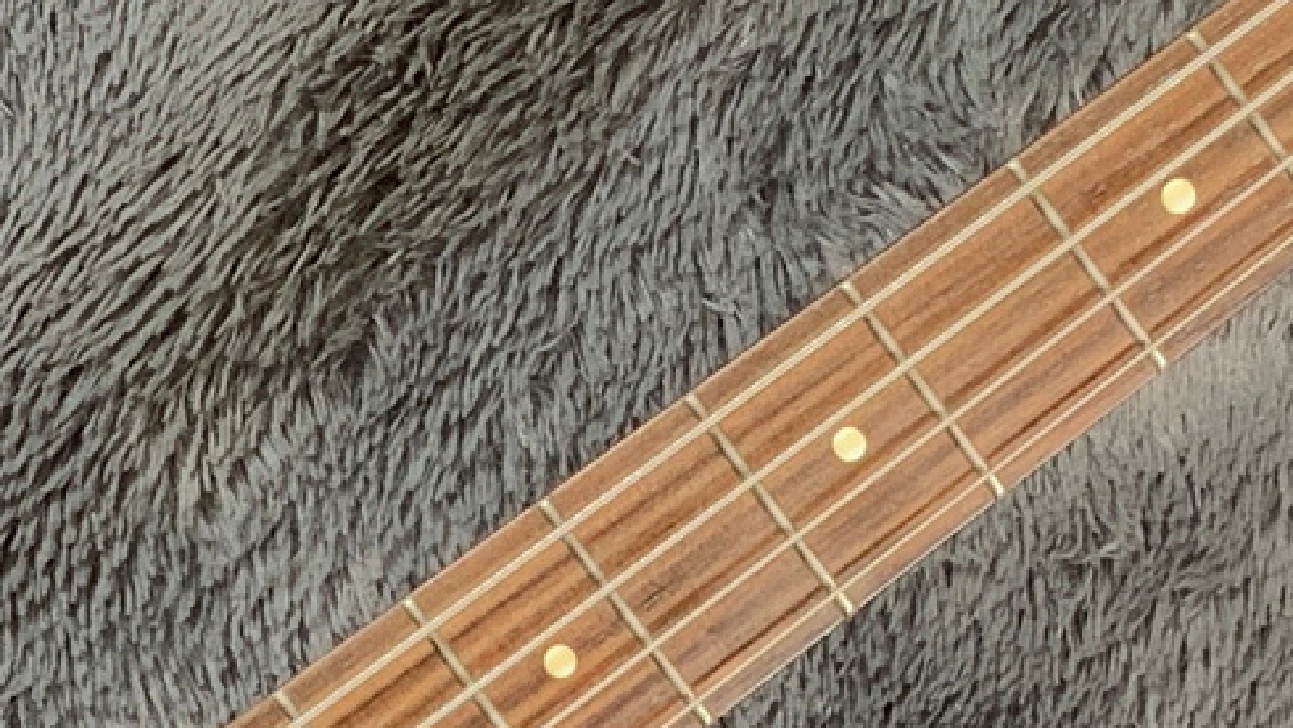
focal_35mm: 165
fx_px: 5659
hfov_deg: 13.0
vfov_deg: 7.3
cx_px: 433
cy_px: 910
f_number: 1.8
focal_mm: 3
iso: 50
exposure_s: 1/78
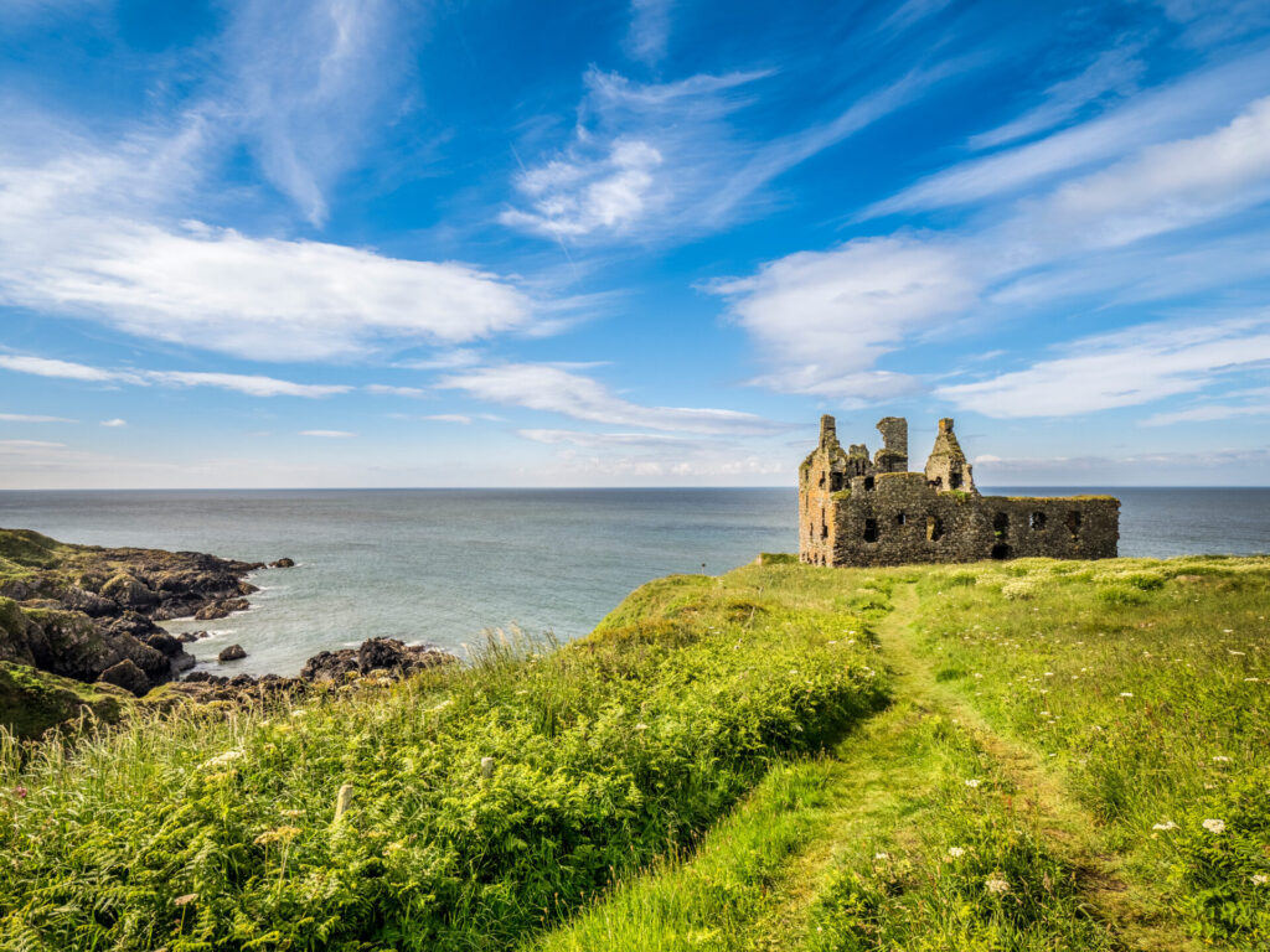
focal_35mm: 20
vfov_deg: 66.0
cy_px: 476
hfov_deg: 81.7
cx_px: 635
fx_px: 734
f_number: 5.6
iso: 200
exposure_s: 1/4000
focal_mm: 10
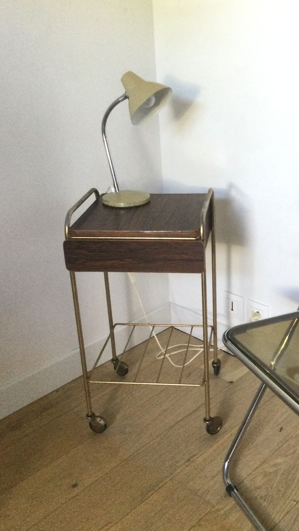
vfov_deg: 50.5
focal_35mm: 40
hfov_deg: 29.5
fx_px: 564
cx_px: 199
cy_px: 258
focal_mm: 3.3
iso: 250
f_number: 2.4
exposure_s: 1/33
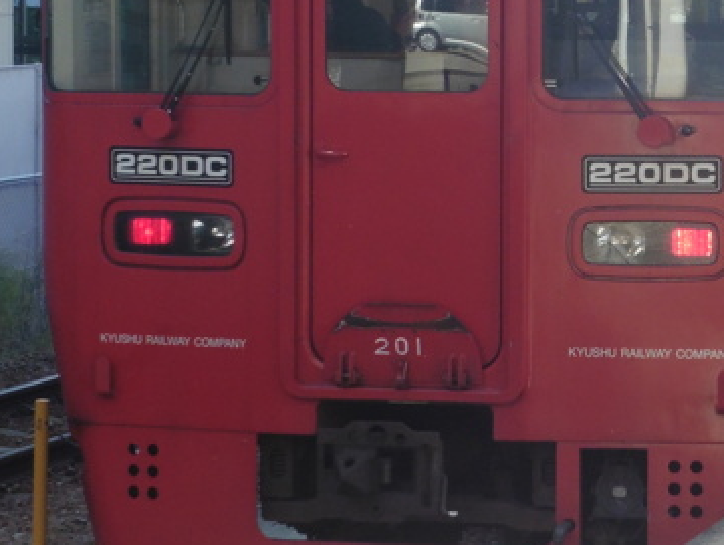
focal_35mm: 188
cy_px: 137
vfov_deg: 7.9
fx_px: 3936
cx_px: 659
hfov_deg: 10.5
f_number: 4.9
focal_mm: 11.7
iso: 100
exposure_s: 1/100
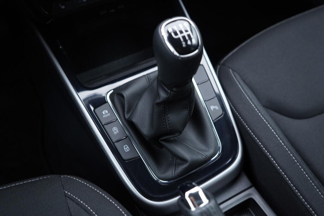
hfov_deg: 53.1
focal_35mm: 36
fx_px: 324
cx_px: 162
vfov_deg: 36.9
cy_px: 108
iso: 320
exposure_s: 1/40
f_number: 2.8
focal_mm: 24
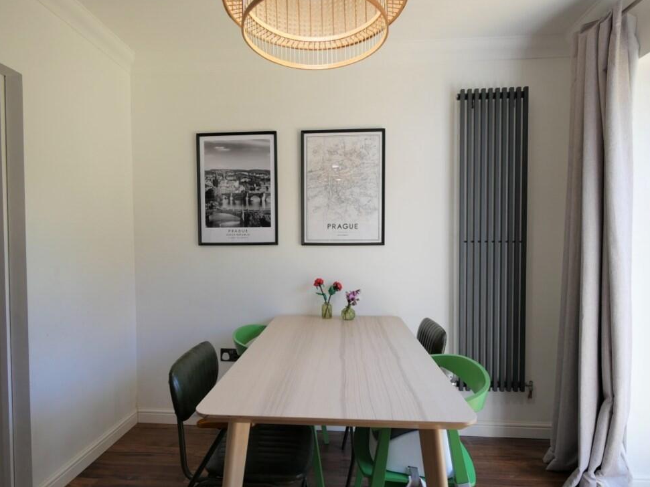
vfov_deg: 68.6
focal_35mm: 19
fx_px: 357
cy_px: 253
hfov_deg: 84.7
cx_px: 317
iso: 200
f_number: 4
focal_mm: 9
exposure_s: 1/60
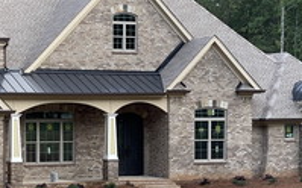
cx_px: 112
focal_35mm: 131
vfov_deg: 9.9
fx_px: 1077
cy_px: 182
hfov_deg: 15.9
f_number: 2.2
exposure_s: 1/99
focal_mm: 7.5
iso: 64
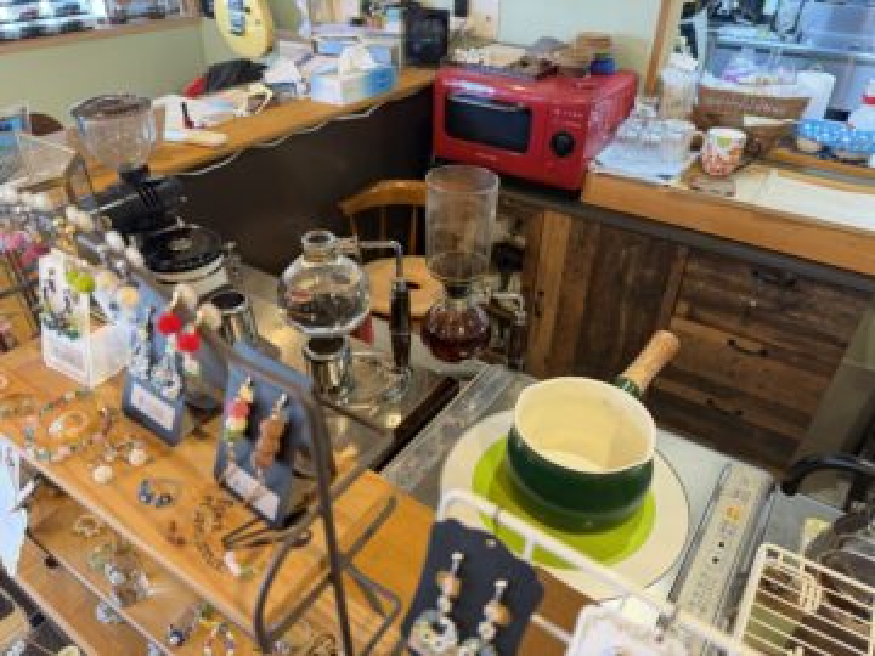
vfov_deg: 56.8
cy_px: 328
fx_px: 607
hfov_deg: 71.6
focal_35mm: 24
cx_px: 438
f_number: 1.78
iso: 160
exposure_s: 1/60
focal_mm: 6.76
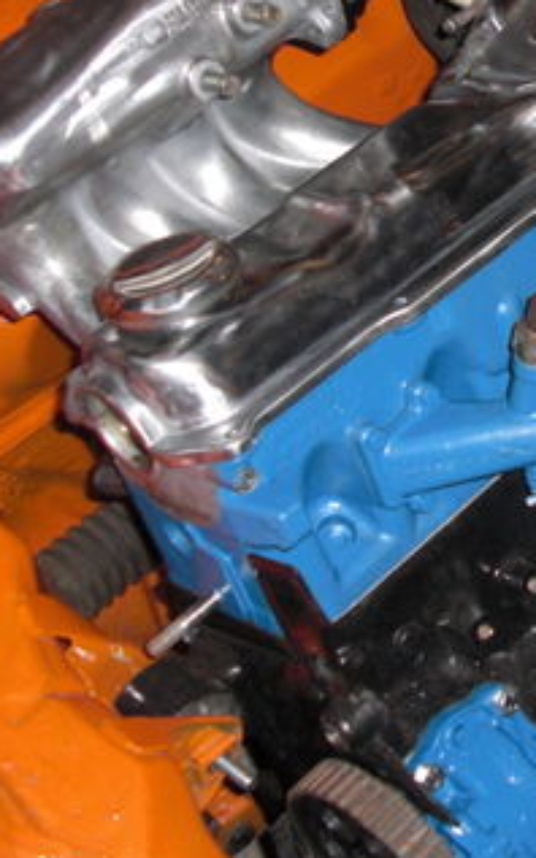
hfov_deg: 16.1
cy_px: 214
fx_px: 1800
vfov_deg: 26.5
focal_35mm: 77
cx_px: 688
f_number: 2.8
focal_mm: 6.3
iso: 200
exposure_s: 1/60
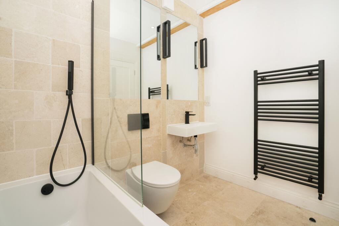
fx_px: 151
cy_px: 113
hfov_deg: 96.7
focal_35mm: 16
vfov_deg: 73.8
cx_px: 170
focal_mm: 16
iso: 125
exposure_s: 1/250
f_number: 7.1
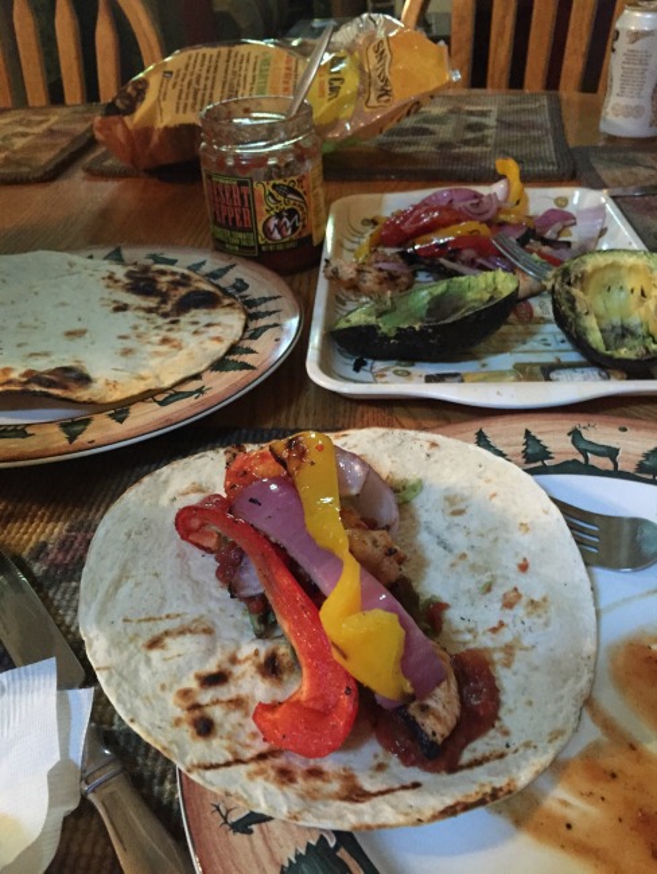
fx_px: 733
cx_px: 328
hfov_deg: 48.3
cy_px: 437
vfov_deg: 61.6
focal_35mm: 29
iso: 320
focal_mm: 4.15
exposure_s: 1/15
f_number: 2.2
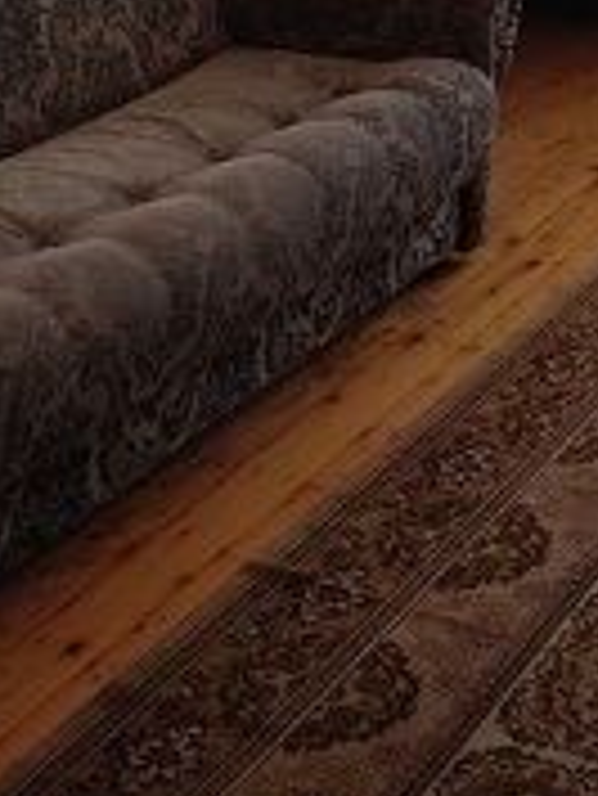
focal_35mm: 99
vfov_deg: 18.4
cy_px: -247
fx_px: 2278
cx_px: 470
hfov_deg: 14.9
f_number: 2.4
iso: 64
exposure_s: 1/20
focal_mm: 4.28
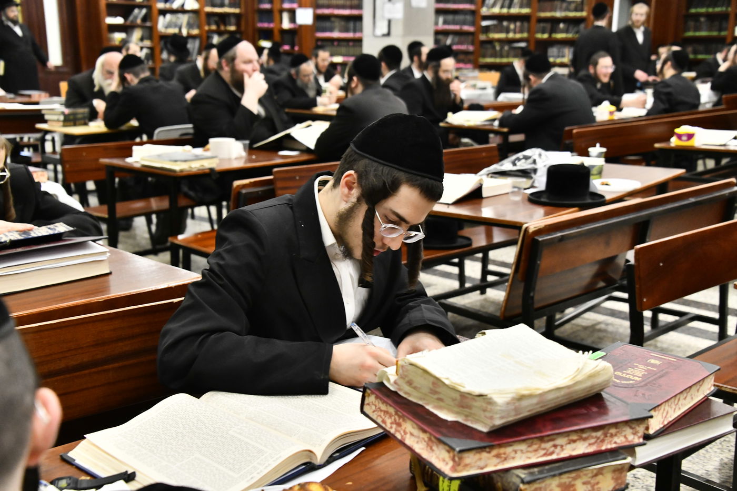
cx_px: 368
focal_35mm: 48
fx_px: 982
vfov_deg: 28.1
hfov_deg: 41.1
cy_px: 246
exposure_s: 1/160
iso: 2500
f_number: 5.6
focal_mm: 48
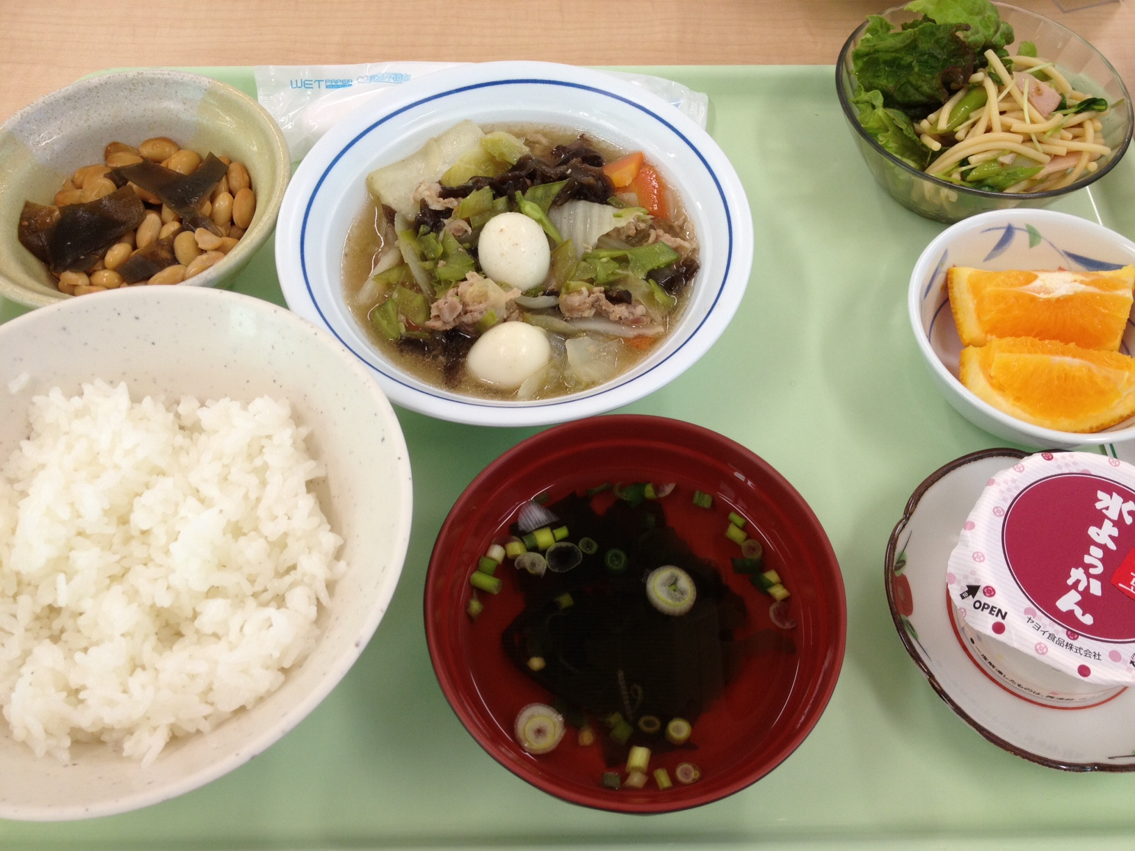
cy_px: 426
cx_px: 568
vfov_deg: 40.7
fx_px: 1148
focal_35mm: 35
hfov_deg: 52.6
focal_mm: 4.28
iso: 64
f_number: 2.4
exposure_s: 1/60
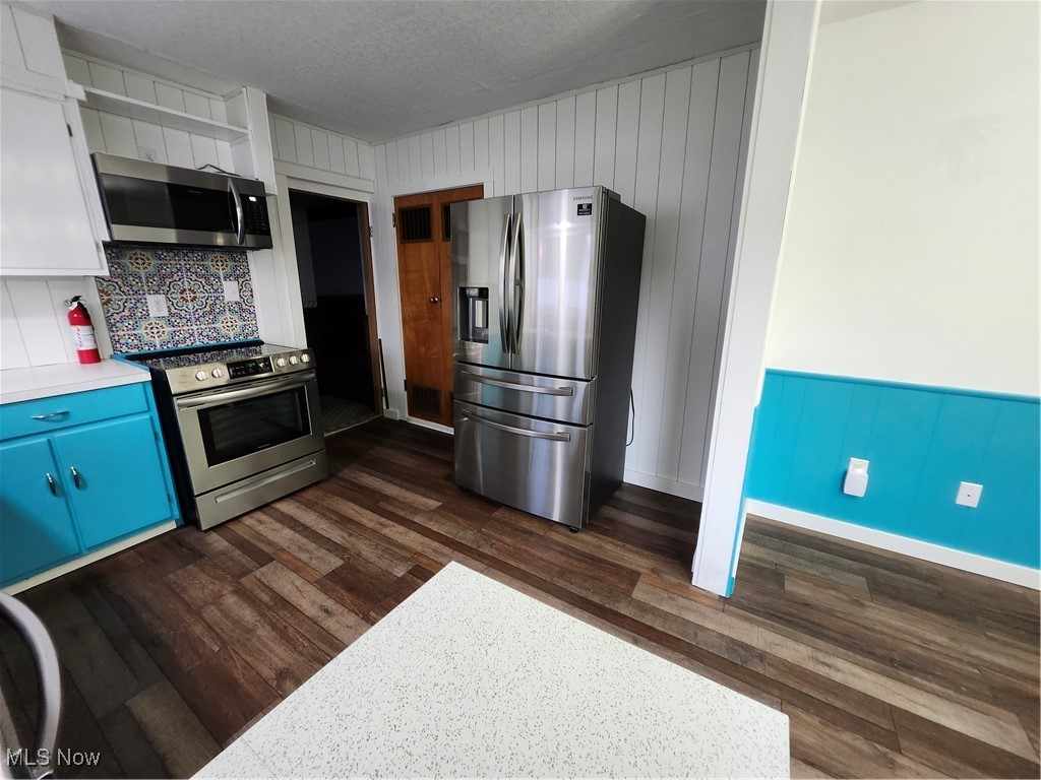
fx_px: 391
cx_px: 520
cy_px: 390
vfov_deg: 89.9
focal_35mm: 13
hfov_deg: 106.2
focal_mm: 1.74
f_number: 2.2
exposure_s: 1/40
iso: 320
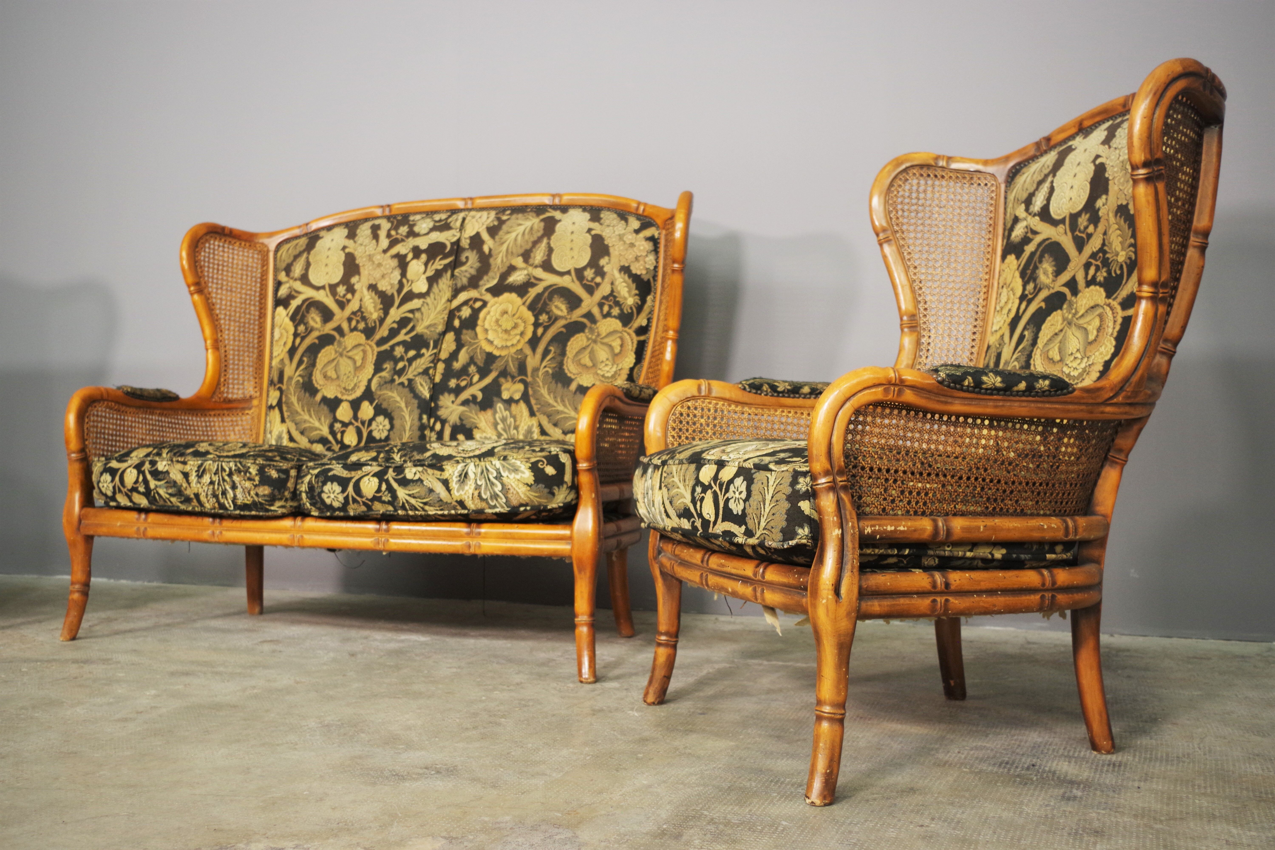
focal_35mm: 39
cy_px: 425
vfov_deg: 34.2
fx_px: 1381
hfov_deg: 49.6
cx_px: 638
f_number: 4
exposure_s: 1/60
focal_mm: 26.25
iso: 800
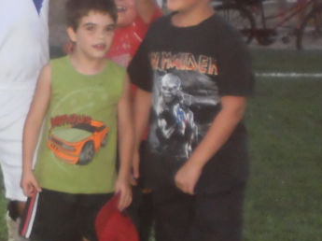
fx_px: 994
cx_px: -151
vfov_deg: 13.8
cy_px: 60
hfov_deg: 16.8
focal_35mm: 107
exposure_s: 1/30
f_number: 3.1
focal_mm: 6.3
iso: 320
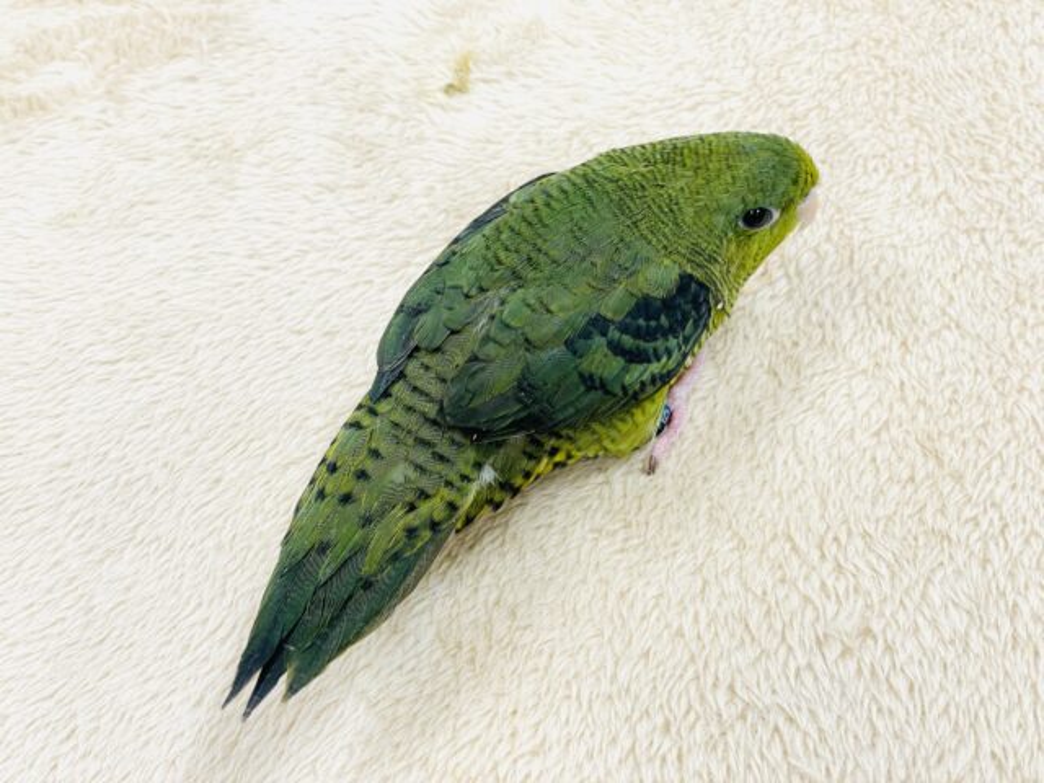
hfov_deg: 36.8
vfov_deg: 28.0
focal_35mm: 52
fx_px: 1568
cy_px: 392
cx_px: 522
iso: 80
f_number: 2
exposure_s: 1/99
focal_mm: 6
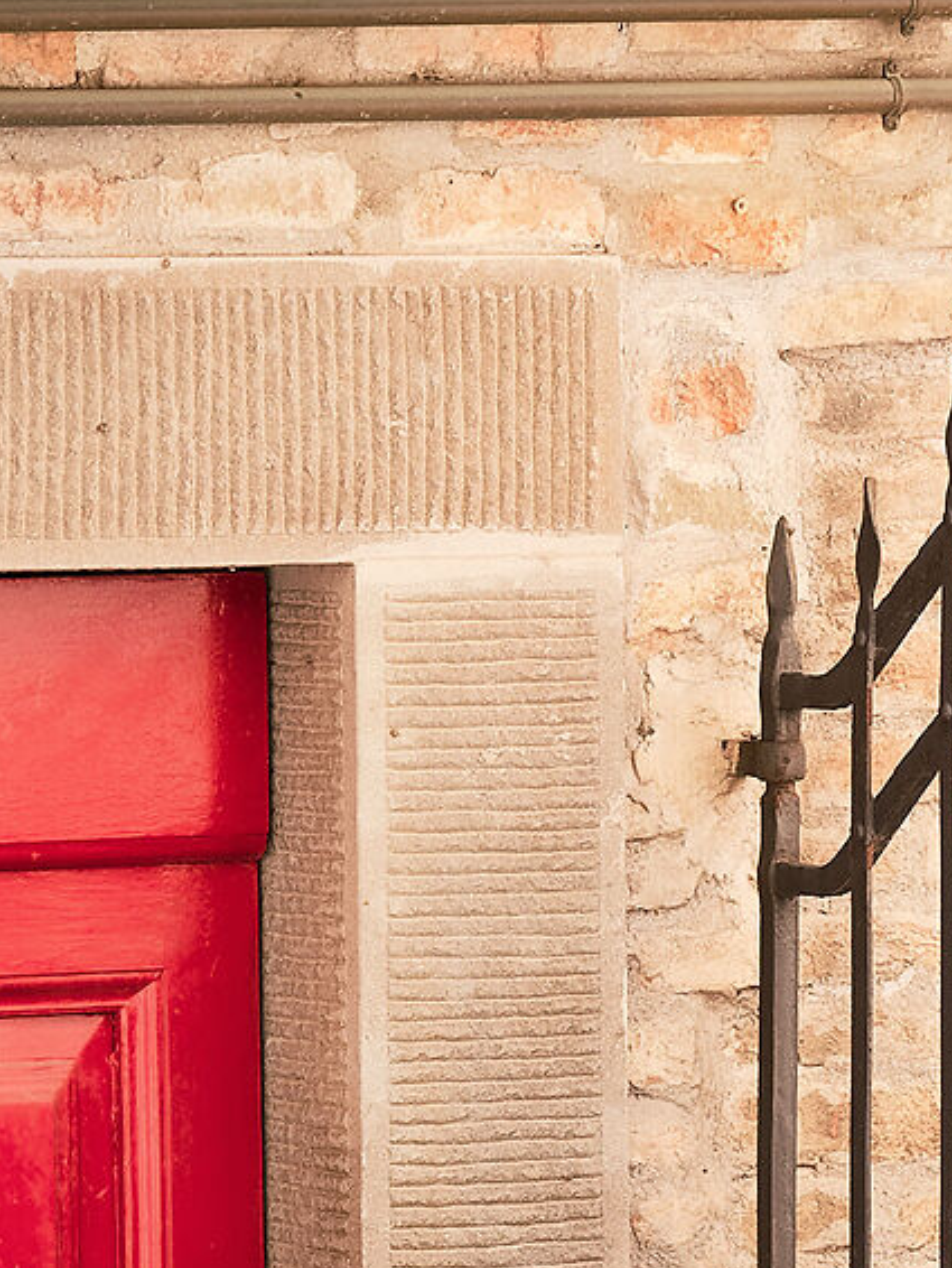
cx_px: 596
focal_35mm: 339
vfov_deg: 5.8
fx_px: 12421
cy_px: 1371
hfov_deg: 4.4
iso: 80
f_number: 4.5
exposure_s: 1/100
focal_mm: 40
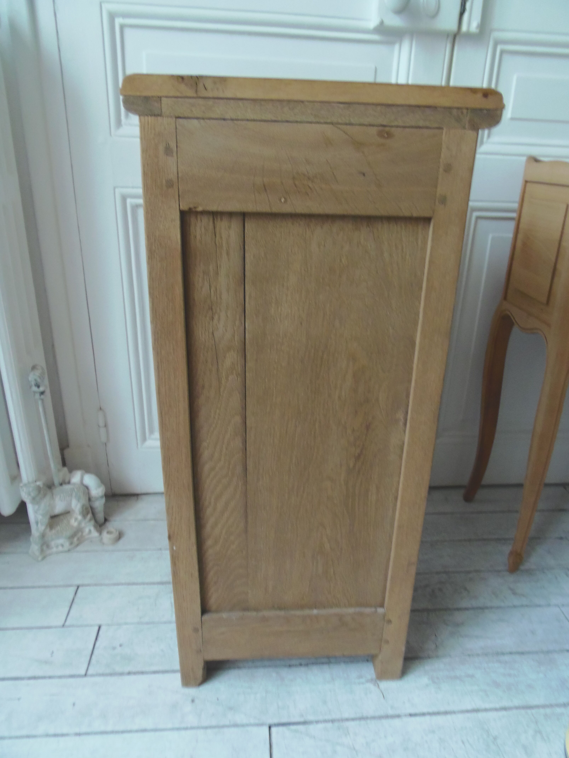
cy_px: 379
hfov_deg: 56.8
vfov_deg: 71.6
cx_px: 284
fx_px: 526
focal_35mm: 24
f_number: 2.9
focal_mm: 4.3
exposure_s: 1/13
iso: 200
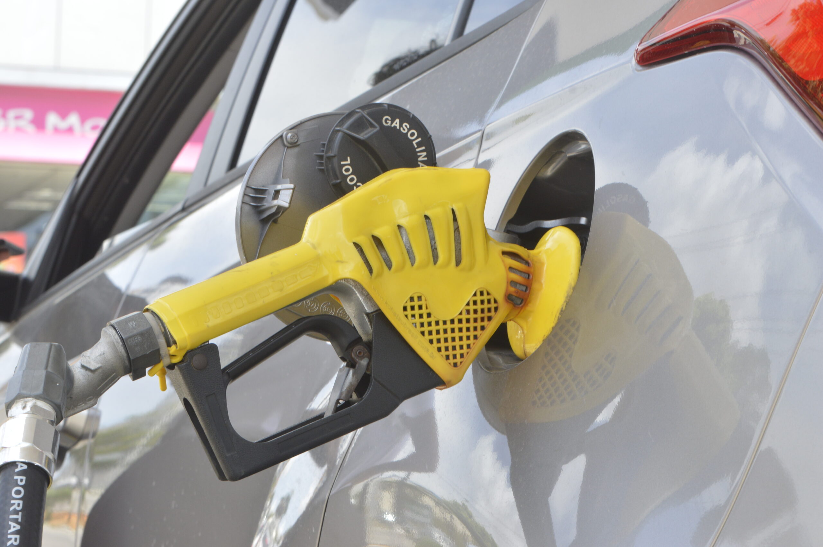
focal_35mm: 105
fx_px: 2398
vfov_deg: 13.0
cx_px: 412
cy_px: 274
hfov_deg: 19.5
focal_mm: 70
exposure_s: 1/100
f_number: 13
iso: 400
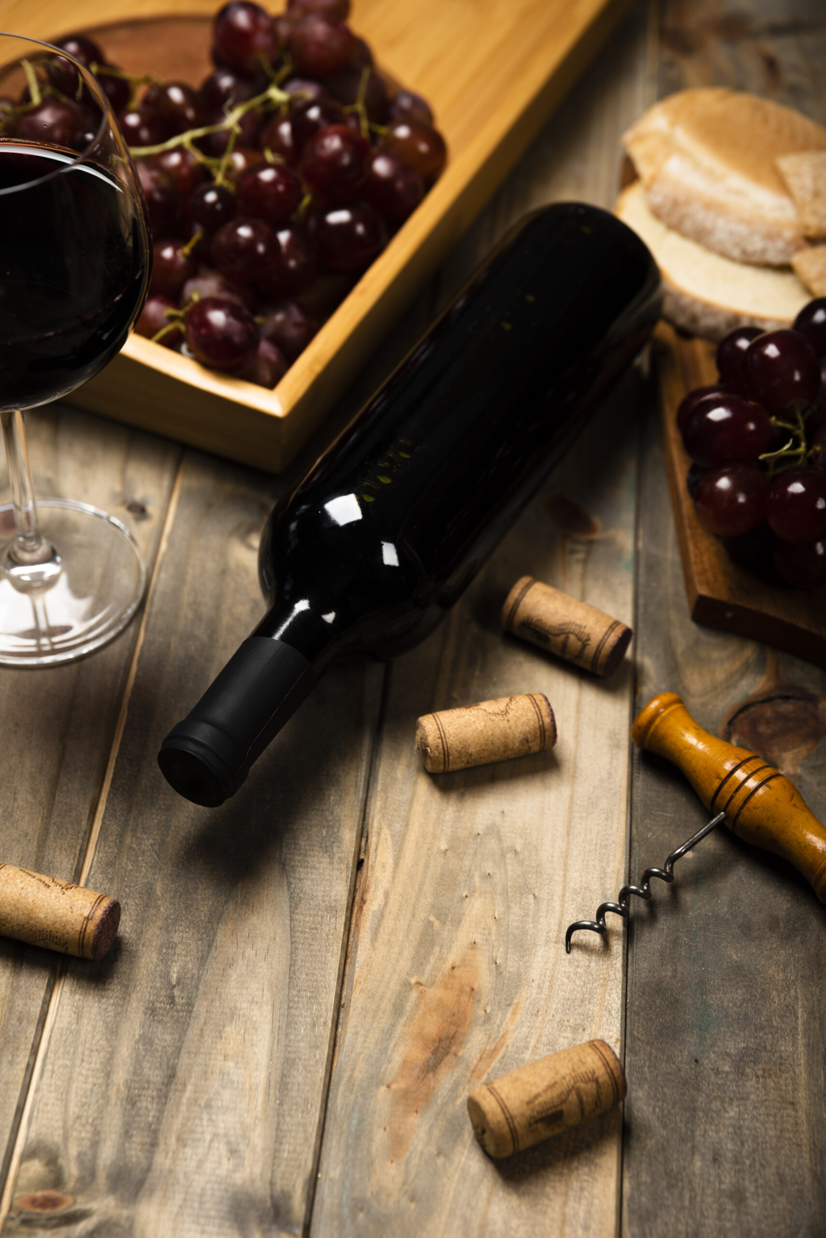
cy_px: 619
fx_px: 2407
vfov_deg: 28.8
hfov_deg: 19.5
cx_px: 413
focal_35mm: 70
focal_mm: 70
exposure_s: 1/160
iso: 50
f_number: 4.5
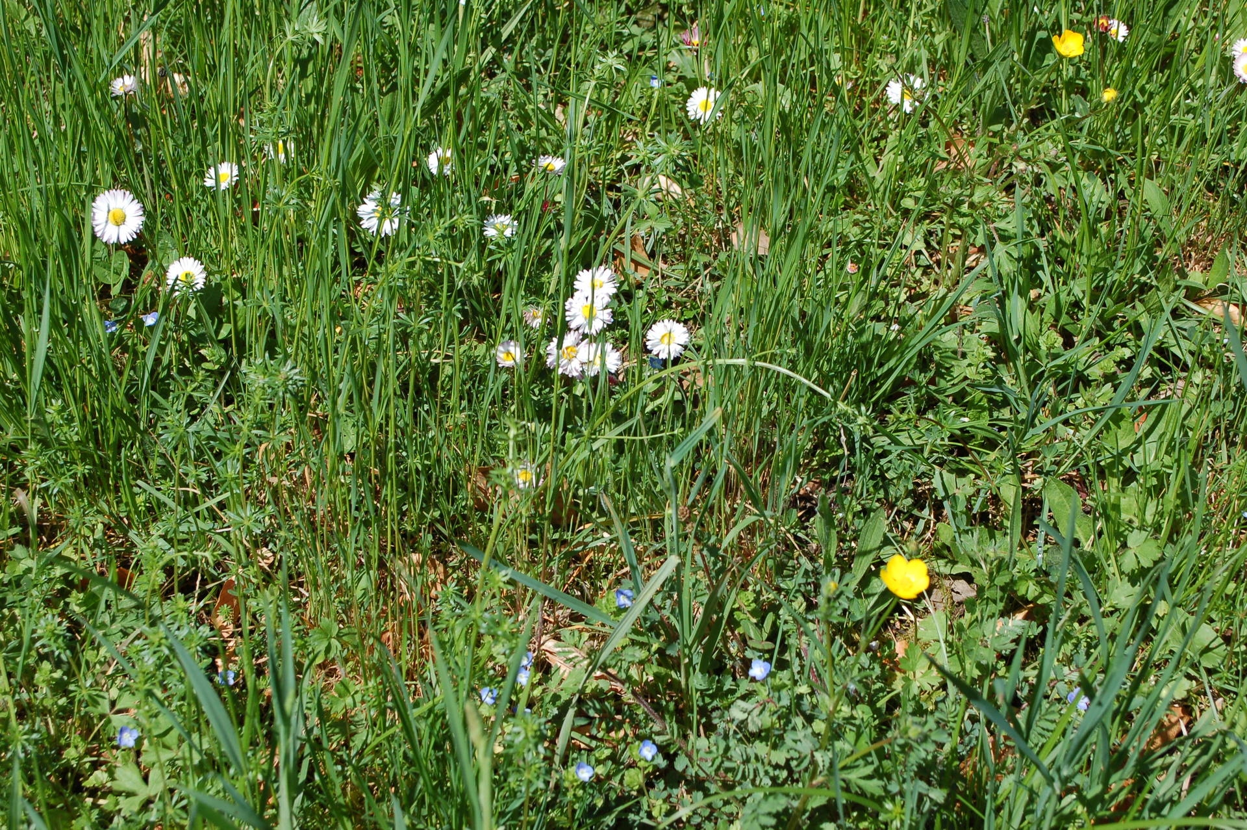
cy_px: 415
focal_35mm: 60
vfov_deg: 22.6
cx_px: 624
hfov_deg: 33.4
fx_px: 2077
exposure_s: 1/500
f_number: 8
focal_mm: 40
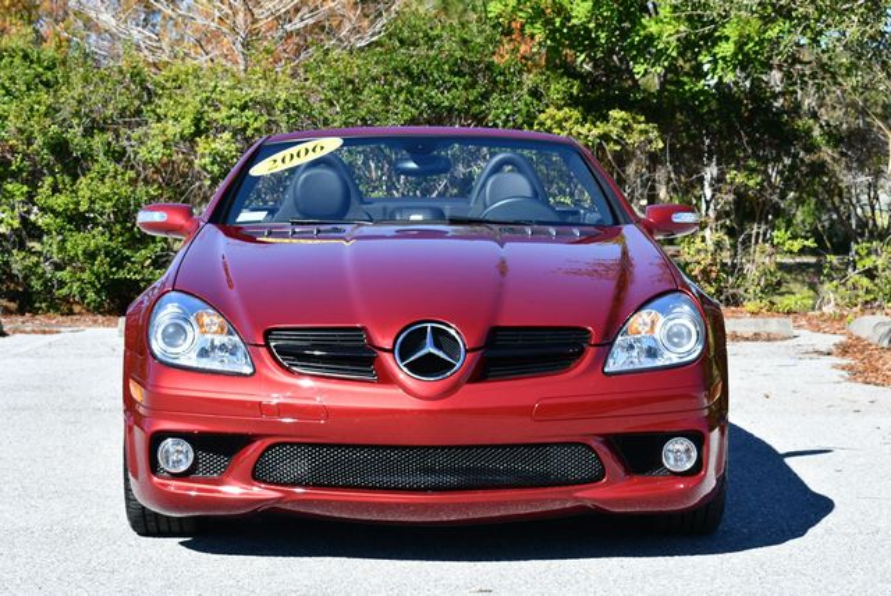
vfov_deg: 15.2
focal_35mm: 90
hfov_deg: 22.6
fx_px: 2229
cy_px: 298
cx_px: 446
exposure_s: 1/250
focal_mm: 45
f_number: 8
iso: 125
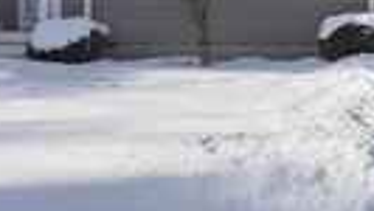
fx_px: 645
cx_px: 343
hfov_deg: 30.8
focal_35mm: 65
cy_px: 15
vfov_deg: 18.2
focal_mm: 11
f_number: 7.1
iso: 800
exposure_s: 1/4000
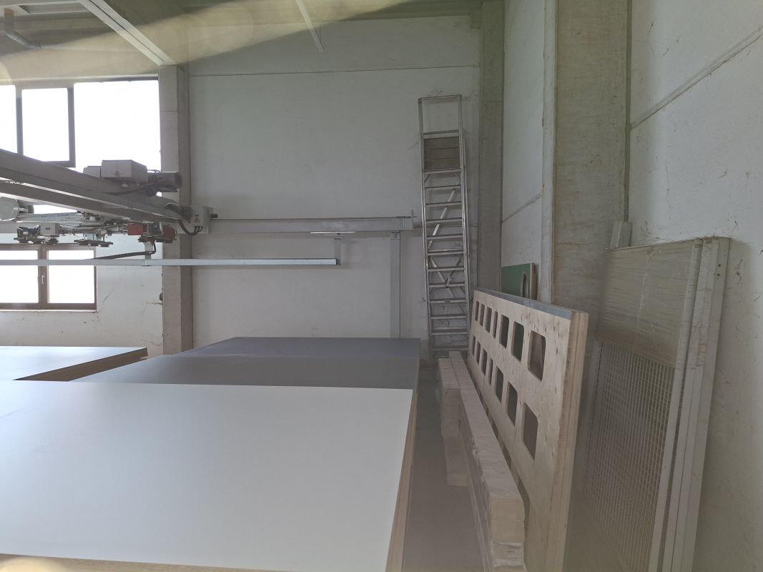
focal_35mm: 23
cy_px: 286
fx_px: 507
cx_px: 382
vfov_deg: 58.9
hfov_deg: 73.9
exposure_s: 1/100
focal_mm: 5.54
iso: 125
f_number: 1.8
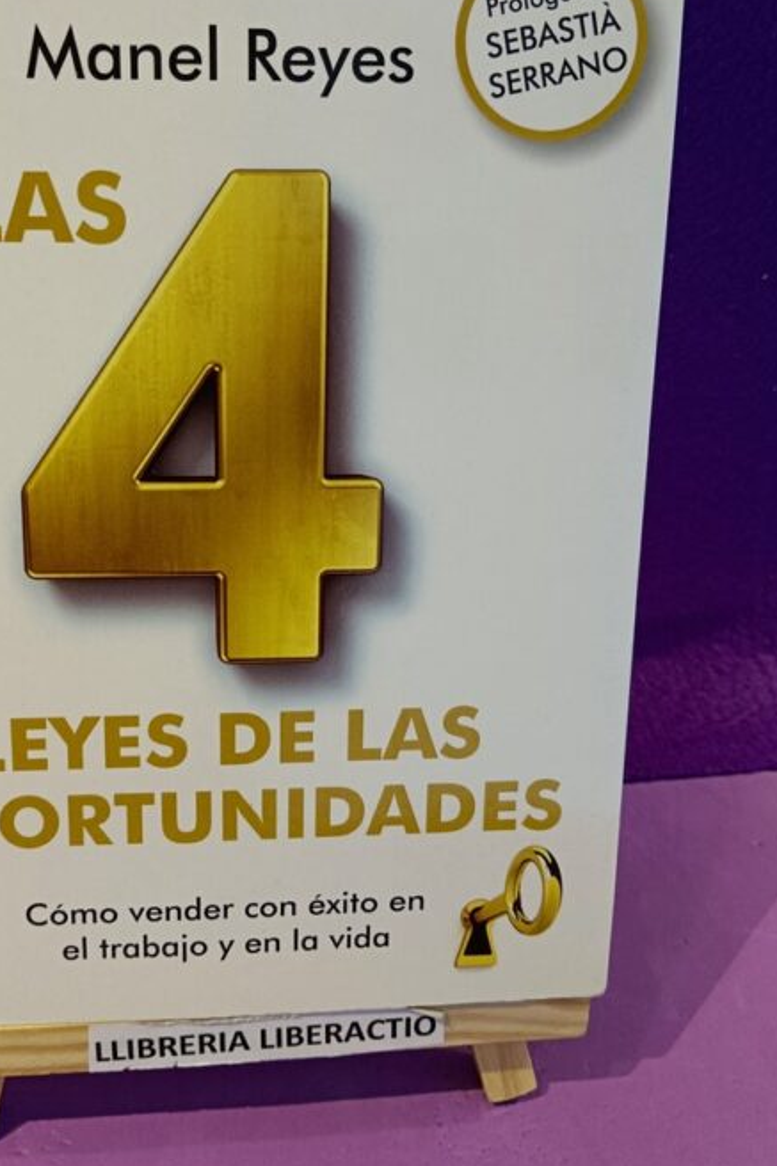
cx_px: 270
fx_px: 1069
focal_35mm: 33
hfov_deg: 39.6
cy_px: 462
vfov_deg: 56.8
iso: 784
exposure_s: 1/50
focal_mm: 3.96
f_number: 1.8
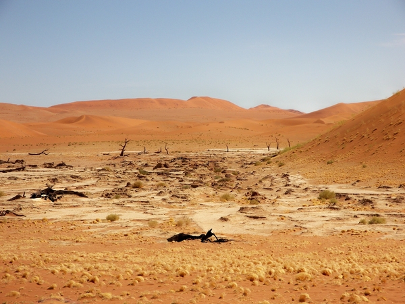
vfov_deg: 11.9
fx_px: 1462
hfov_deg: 15.8
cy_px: 152
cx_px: 202
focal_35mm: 125
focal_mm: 26.3
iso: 50
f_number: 4
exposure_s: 1/800
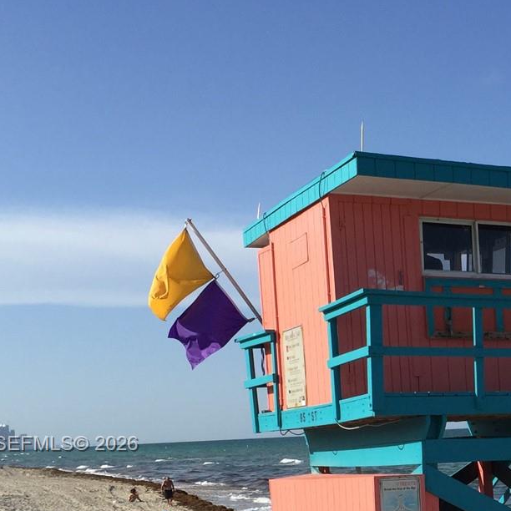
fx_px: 1119
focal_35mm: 67
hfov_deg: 24.2
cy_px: 445
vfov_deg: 25.1
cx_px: 546
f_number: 2.2
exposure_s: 1/2639
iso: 32
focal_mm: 4.15
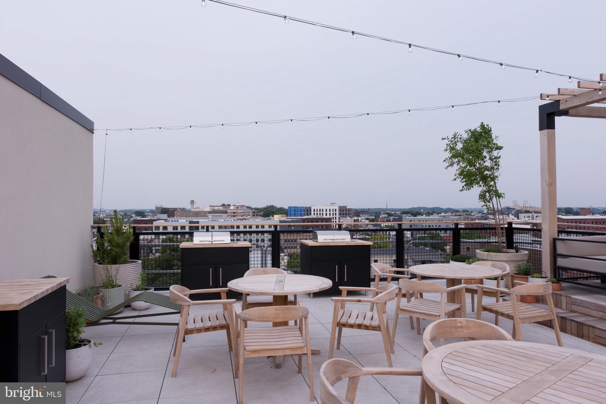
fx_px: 404
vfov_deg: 53.1
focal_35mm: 24
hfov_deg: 73.7
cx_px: 303
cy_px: 202
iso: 1000
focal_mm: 16
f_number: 9
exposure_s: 1/500
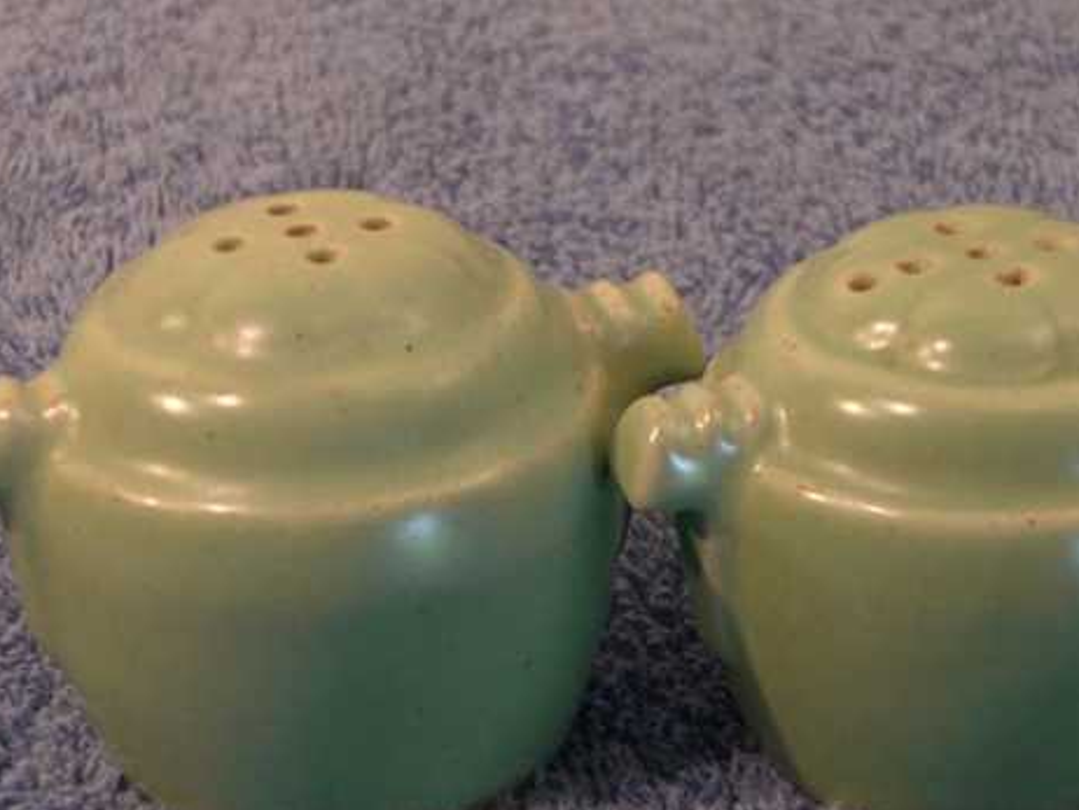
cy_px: 521
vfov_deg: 13.7
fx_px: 3368
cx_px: 647
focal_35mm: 108
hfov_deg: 18.2
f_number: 4.3
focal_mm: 16.3
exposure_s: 1/20
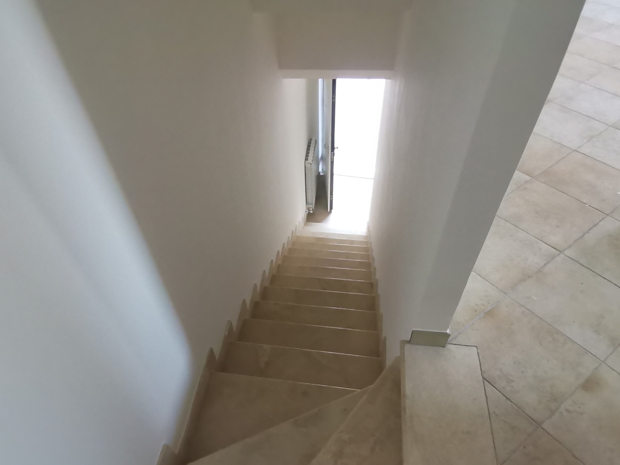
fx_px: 412
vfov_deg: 58.7
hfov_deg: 73.8
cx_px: 284
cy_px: 260
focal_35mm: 23
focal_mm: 1.78
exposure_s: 1/25
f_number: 2.4
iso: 400
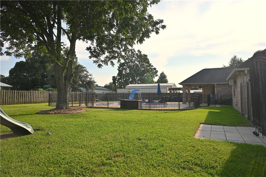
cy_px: 88
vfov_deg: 53.1
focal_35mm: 24
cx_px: 133
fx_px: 177
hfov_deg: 73.8
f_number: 11
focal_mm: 24
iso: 125
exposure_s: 1/125
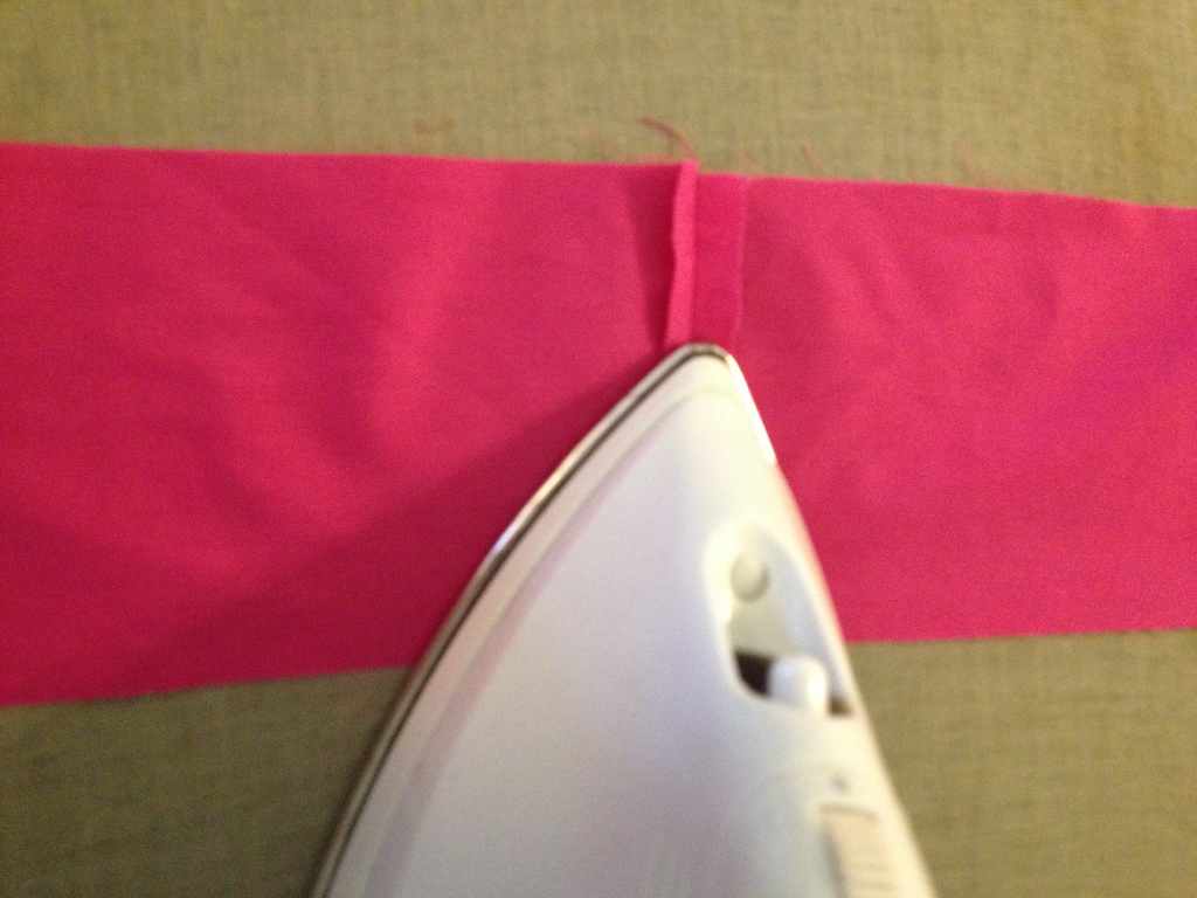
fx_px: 1210
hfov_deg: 52.6
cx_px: 598
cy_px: 449
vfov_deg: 40.7
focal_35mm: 35
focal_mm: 4.28
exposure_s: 1/15
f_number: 2.4
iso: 400
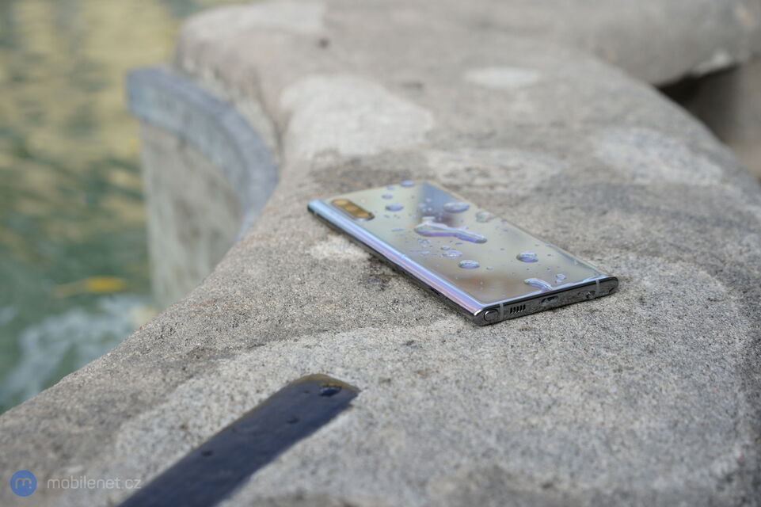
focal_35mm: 55
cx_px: 380
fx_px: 1162
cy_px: 254
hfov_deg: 36.3
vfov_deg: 24.6
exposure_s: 1/250
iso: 160
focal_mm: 55
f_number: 5.6
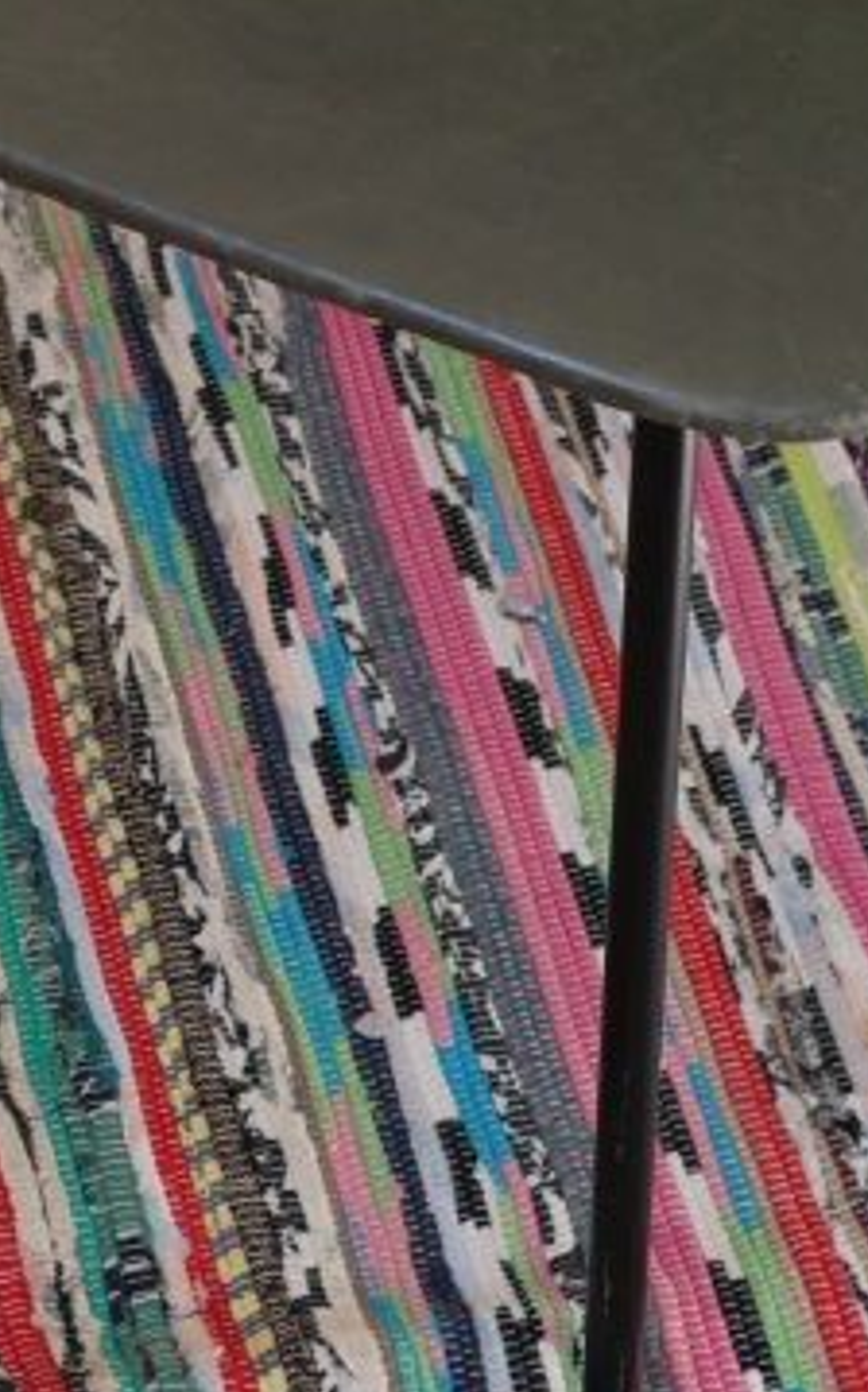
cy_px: -316
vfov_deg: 13.4
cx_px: -178
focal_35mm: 152
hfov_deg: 8.5
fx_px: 5760
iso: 200
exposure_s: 1/200
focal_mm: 20
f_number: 2.2
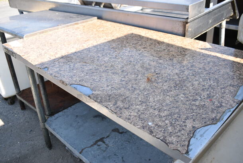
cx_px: 122
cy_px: 82
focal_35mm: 34
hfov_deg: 55.1
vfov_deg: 38.4
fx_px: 233
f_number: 5.6
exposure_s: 1/125
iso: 100
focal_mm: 23
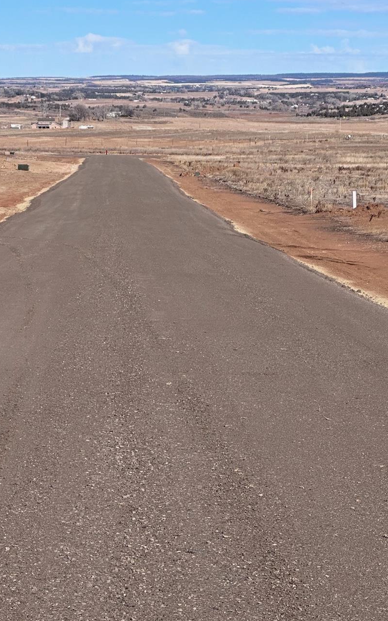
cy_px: 418
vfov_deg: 16.3
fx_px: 2167
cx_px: 88
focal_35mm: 128
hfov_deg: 10.2
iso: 32
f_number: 2.8
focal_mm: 9
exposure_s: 1/1107
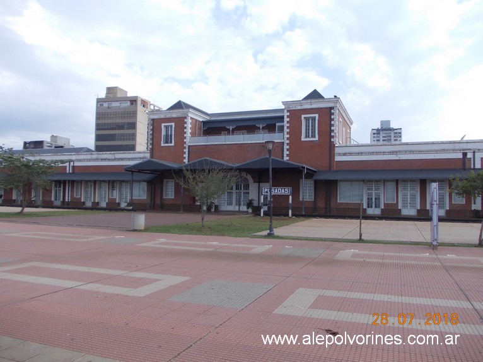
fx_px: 391
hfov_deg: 63.5
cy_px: 181
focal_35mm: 28
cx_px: 242
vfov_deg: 49.7
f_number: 5.4
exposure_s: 1/250
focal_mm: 4
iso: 80
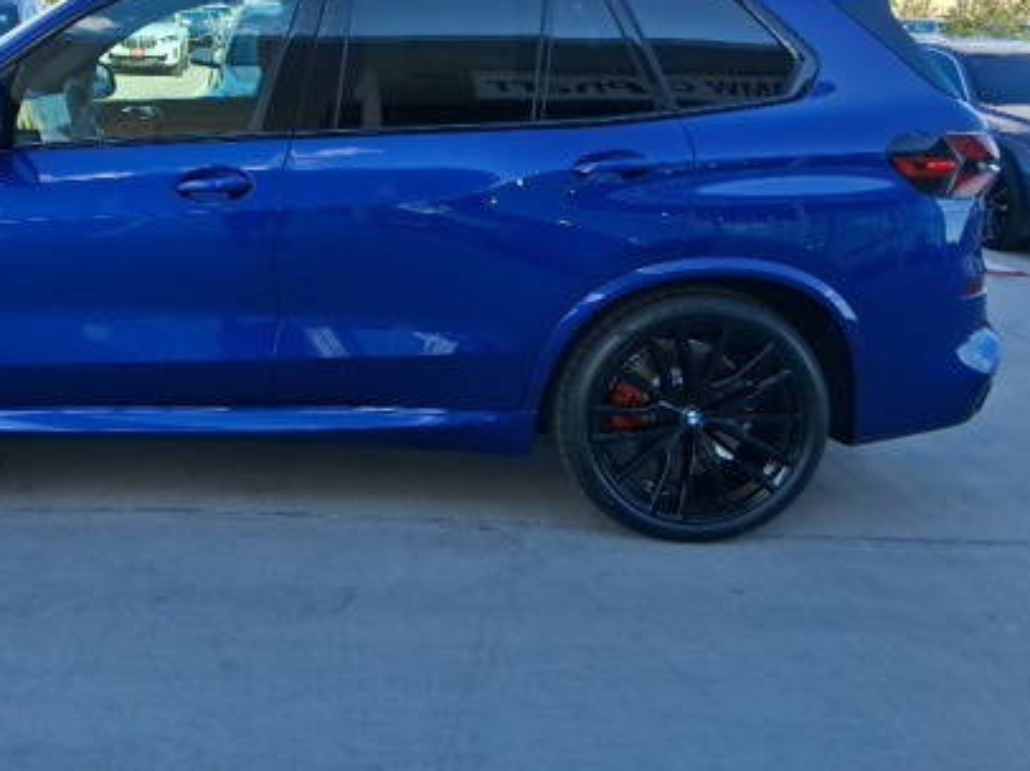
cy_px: 231
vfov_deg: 34.6
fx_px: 1219
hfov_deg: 44.0
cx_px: 236
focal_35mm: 41
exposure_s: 1/456
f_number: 1.8
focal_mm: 3.98
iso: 25
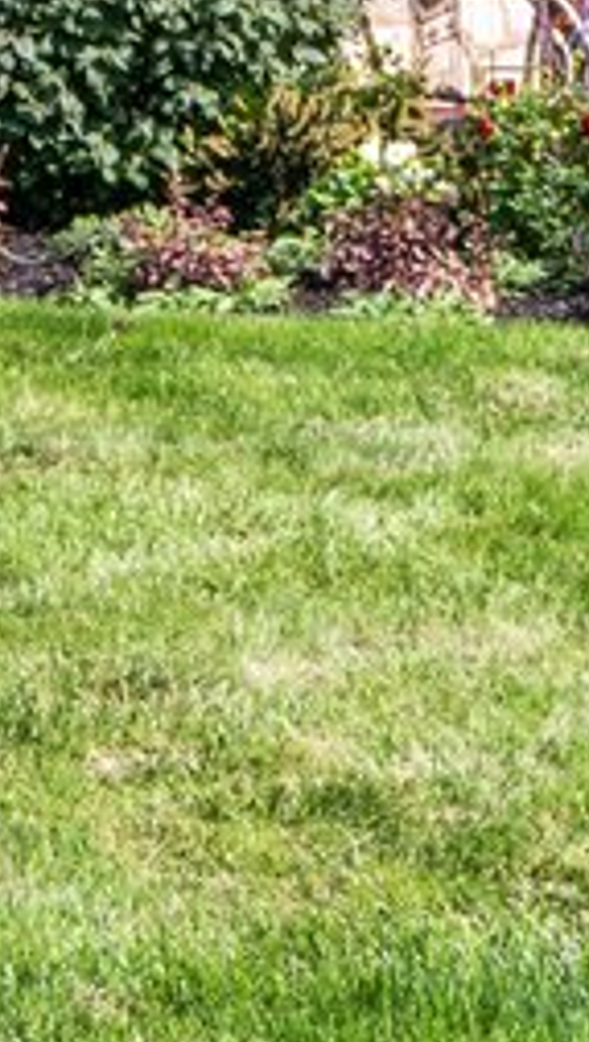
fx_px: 7027
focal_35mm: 254
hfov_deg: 4.7
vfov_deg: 8.4
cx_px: 1363
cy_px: -72
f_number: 7.1
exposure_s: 1/500
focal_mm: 30
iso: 320
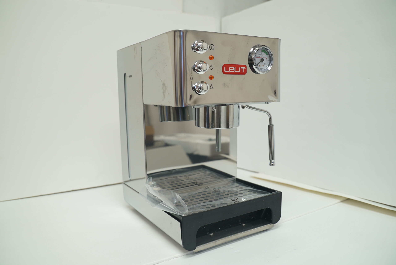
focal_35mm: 28
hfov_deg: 65.4
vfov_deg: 46.5
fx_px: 308
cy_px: 132
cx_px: 198
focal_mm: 28
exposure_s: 1/40
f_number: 4.5
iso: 250
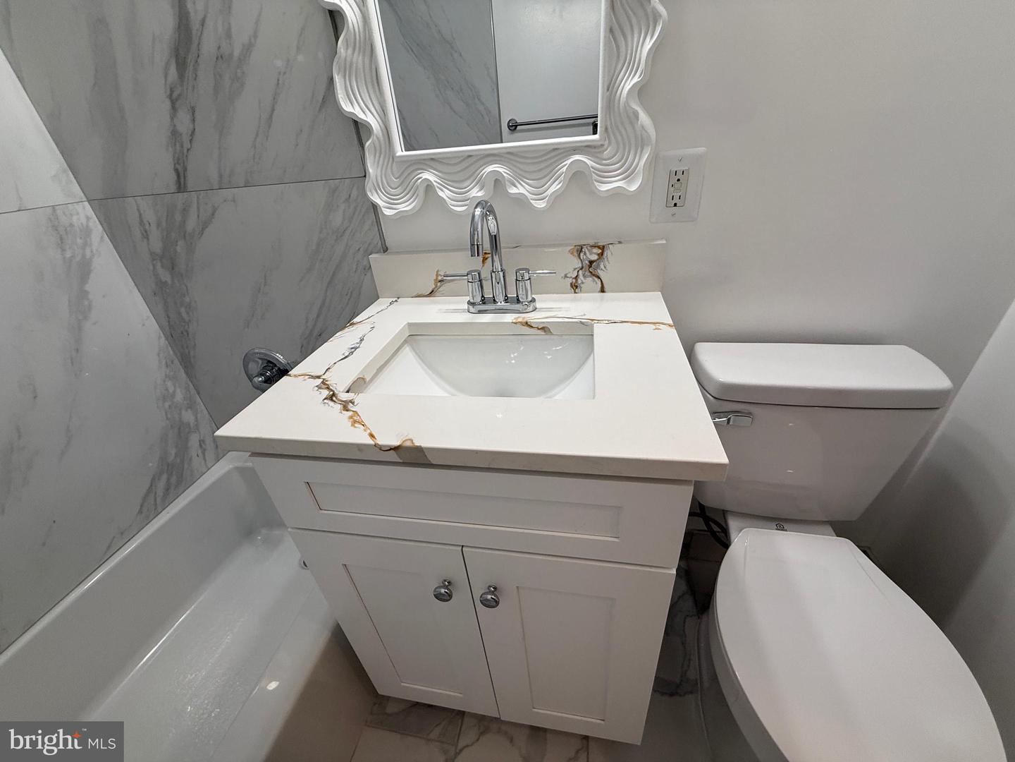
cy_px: 381
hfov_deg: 102.1
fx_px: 411
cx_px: 508
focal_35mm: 14
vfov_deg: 85.7
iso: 80
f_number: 2.2
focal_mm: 2.22
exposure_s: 1/120
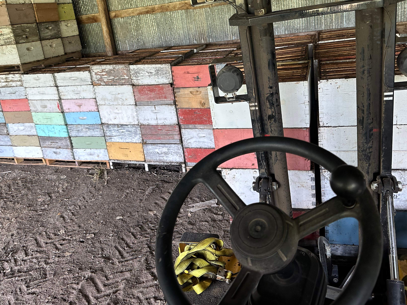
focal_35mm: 30
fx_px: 353
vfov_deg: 46.5
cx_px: 201
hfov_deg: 60.0
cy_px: 120
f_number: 1.78
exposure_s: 1/121
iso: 200
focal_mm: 6.86
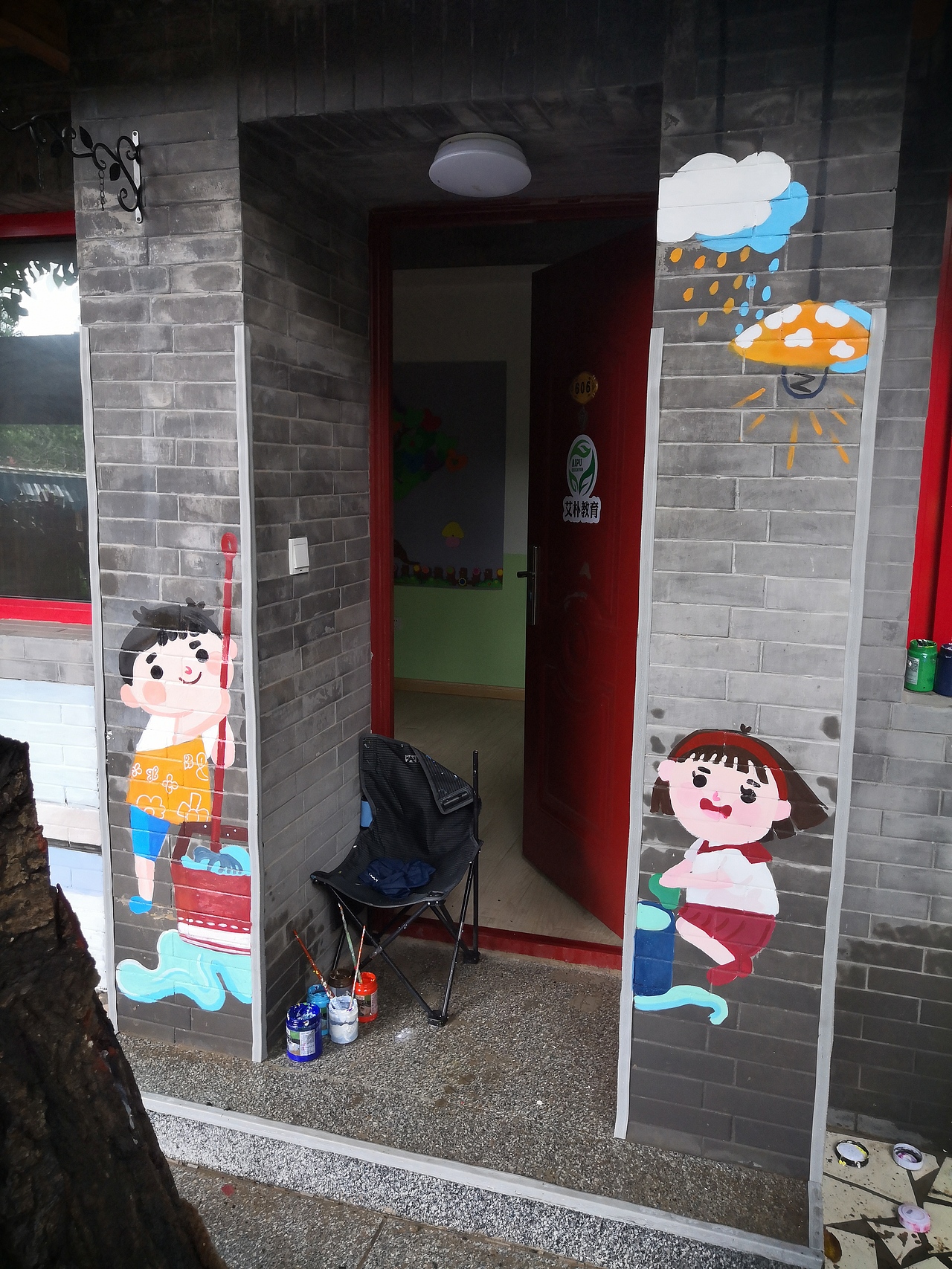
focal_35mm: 27
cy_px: 634
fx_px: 990
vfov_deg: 65.3
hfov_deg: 51.3
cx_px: 476
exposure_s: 1/50
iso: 125
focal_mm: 3.95
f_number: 1.8
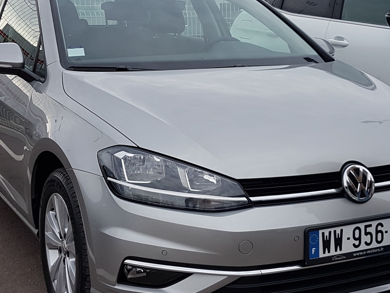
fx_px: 732
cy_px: 123
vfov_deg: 22.6
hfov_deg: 29.7
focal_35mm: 65
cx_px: 251
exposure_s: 1/596
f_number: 1.7
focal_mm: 4.2
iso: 40
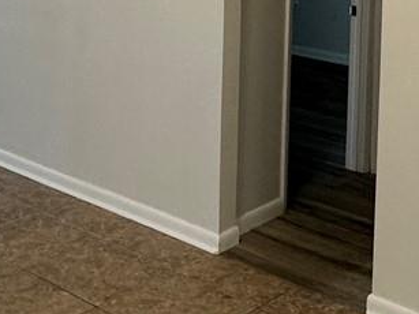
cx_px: 160
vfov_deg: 18.7
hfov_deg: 26.6
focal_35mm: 73
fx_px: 883
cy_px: -98
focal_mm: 2.22
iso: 125
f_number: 2.2
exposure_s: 1/120
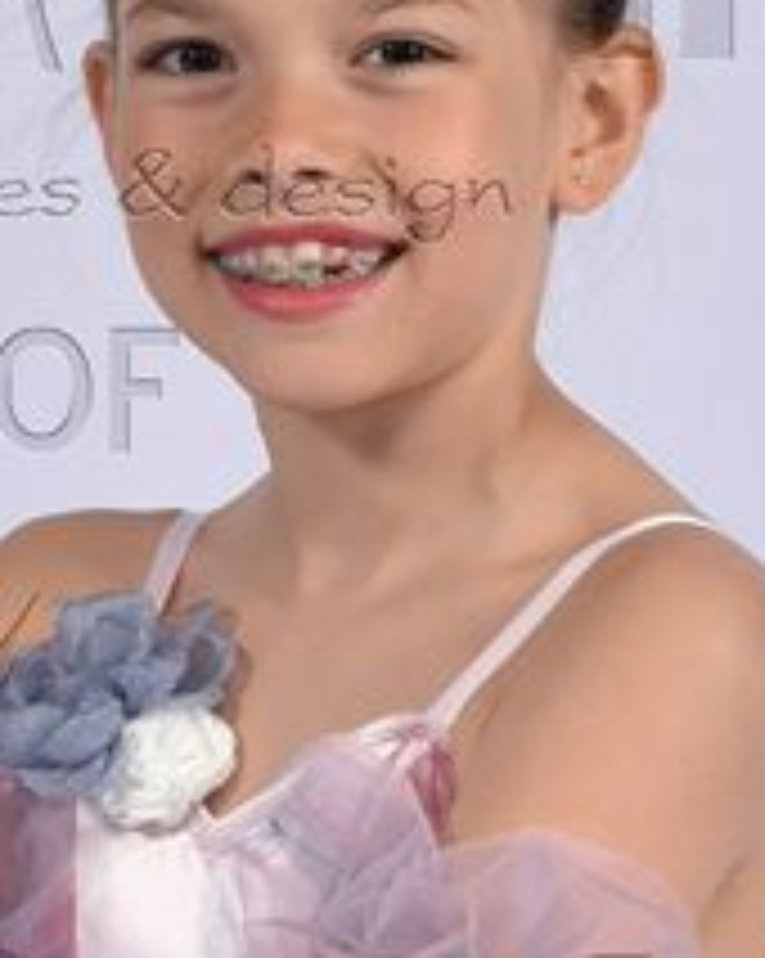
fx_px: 6377
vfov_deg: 8.6
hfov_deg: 6.9
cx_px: 302
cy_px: 711
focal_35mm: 225
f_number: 8
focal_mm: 34
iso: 250
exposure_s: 1/200
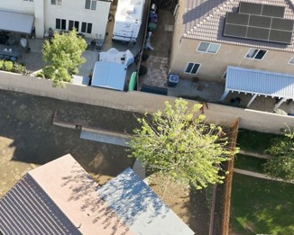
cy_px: 214
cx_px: 42
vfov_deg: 31.2
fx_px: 400
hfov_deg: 38.2
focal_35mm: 46
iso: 140
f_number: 2.8
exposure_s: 1/200
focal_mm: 12.3
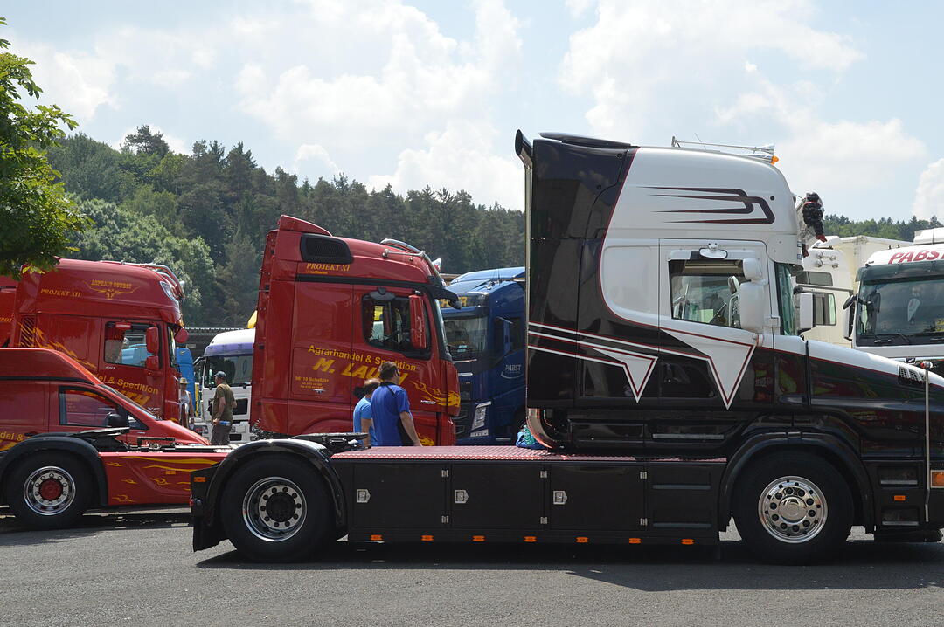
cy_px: 314
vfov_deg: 18.9
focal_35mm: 72
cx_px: 472
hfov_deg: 28.1
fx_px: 1886
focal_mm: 48
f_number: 14
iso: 800
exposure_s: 1/800
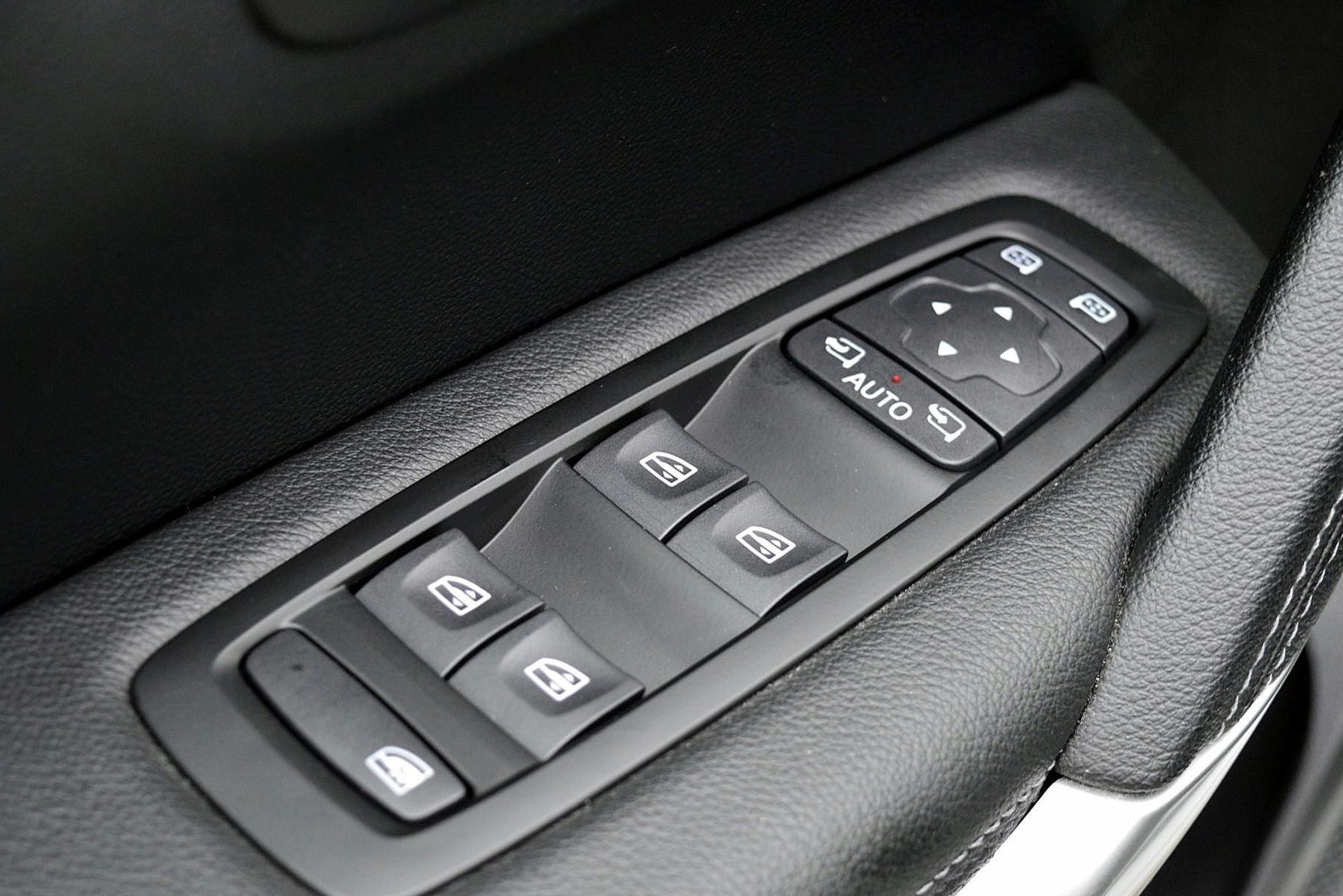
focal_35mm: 67
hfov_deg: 30.1
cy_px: 461
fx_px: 2500
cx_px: 675
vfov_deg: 20.3
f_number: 5
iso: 800
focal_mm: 42
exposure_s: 1/60
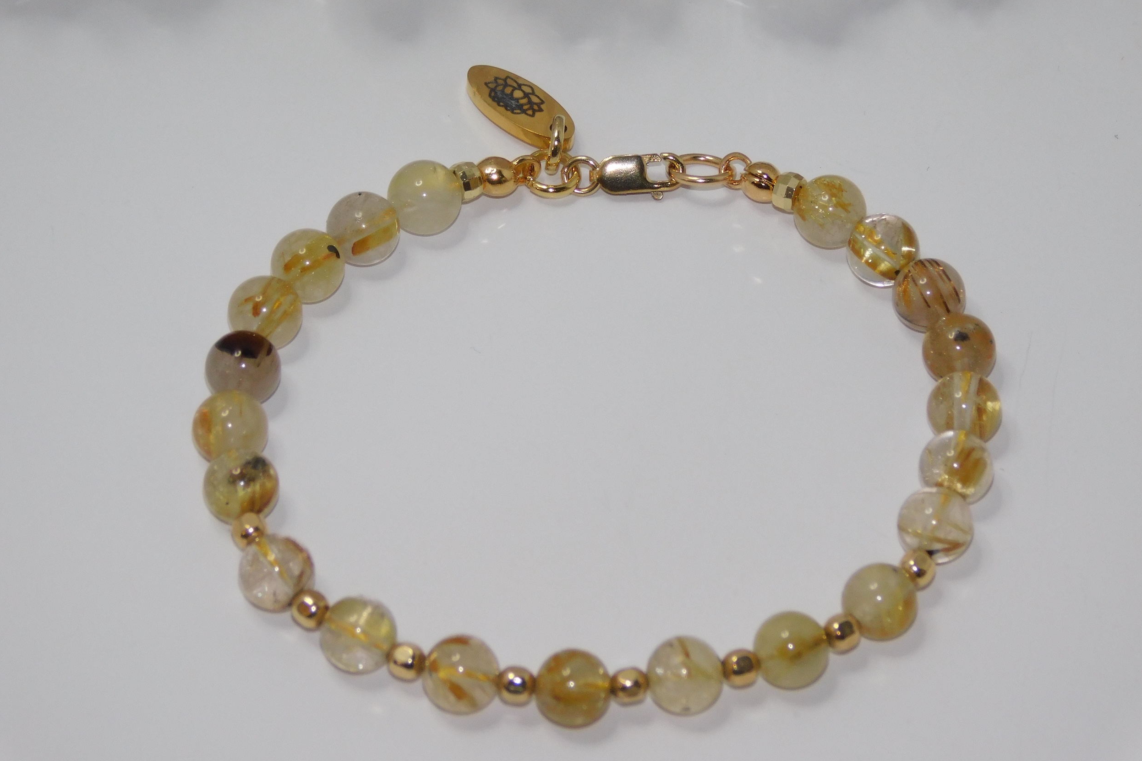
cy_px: 347
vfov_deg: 5.7
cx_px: 570
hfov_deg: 8.5
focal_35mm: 242
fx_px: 7676
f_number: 5.6
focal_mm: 41.3
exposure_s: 1/60
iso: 200
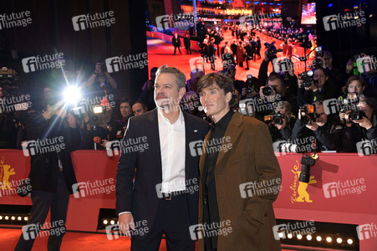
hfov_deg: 39.6
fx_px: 523
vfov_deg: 27.0
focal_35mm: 50
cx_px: 188
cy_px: 126
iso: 800
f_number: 5
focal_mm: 50
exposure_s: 1/160
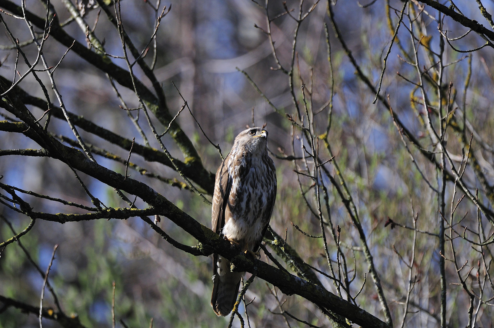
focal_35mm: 859
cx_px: 255
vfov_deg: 1.6
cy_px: 166
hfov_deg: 2.4
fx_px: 11773
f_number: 6.3
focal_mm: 550
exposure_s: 1/1250
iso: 400
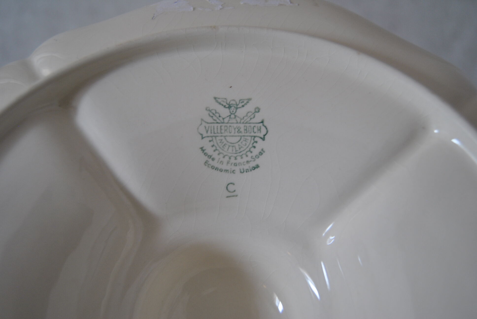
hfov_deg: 57.2
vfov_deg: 40.1
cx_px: 238
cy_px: 160
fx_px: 438
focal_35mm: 33
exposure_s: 1/30
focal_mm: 22
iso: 280
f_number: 3.5
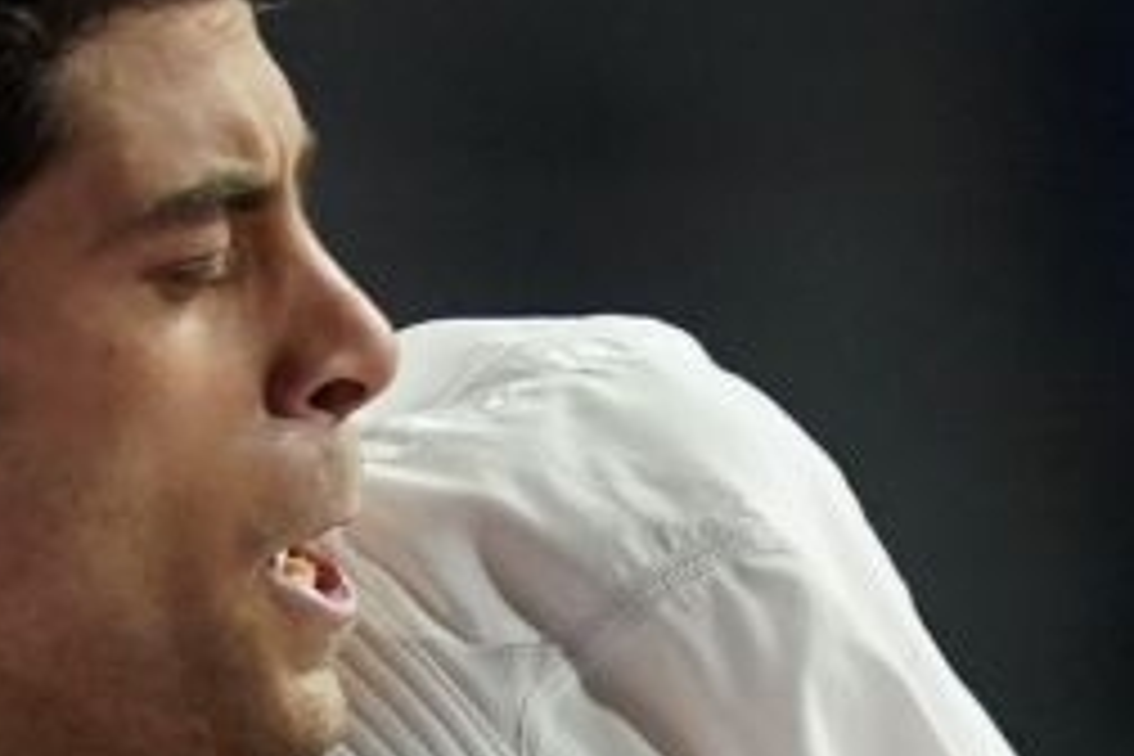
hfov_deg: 0.7
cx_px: 2466
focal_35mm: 2855
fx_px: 89925
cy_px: 1670
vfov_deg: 0.5
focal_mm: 400
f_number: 2.8
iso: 2500
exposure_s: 1/1000
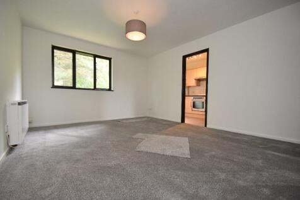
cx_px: 150
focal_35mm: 15
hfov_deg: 100.4
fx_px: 125
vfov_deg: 77.3
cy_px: 100
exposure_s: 1/80
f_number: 4.5
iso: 800
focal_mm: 10
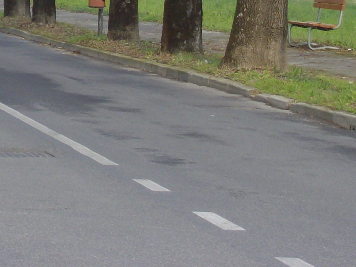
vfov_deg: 6.2
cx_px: -70
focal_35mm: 237
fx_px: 2438
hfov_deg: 8.3
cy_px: -182
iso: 80
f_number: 3.8
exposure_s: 1/320
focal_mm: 11.3
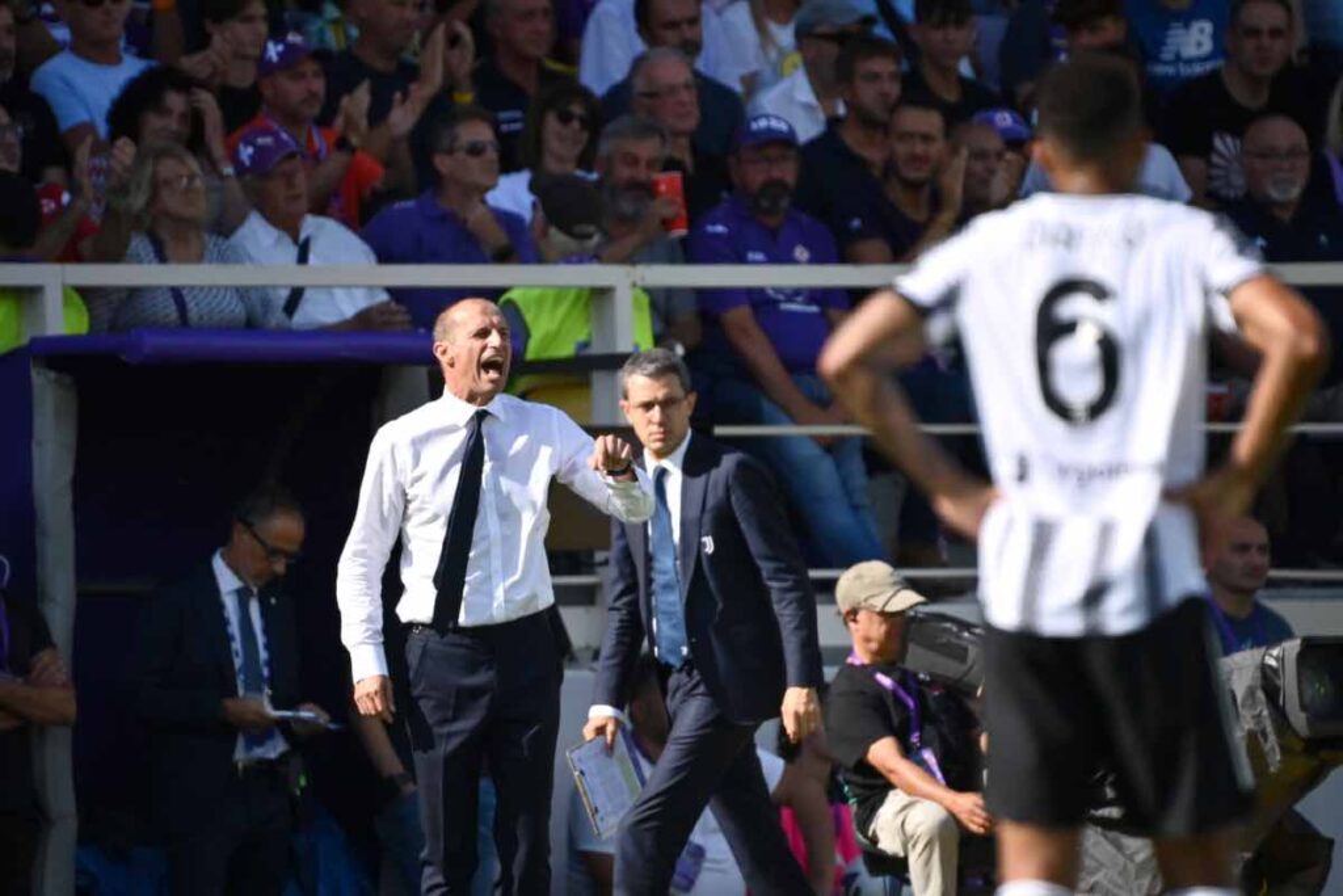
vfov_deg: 2.5
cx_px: 672
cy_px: 448
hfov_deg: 3.7
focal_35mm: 560
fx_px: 20893
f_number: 5.6
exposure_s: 1/3200
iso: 400
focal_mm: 560
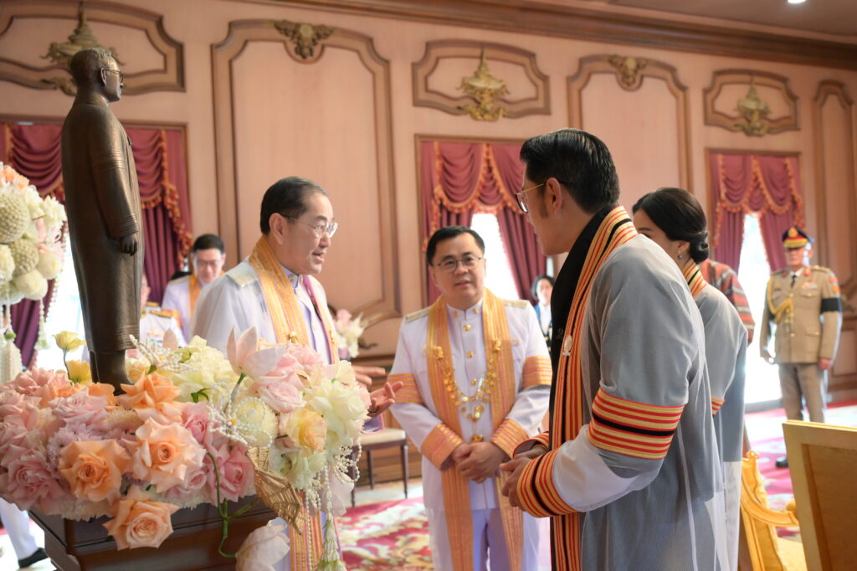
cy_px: 286
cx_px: 428
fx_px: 928
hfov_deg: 49.6
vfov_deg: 34.2
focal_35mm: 39
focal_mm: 39
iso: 5000
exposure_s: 1/60
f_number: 4
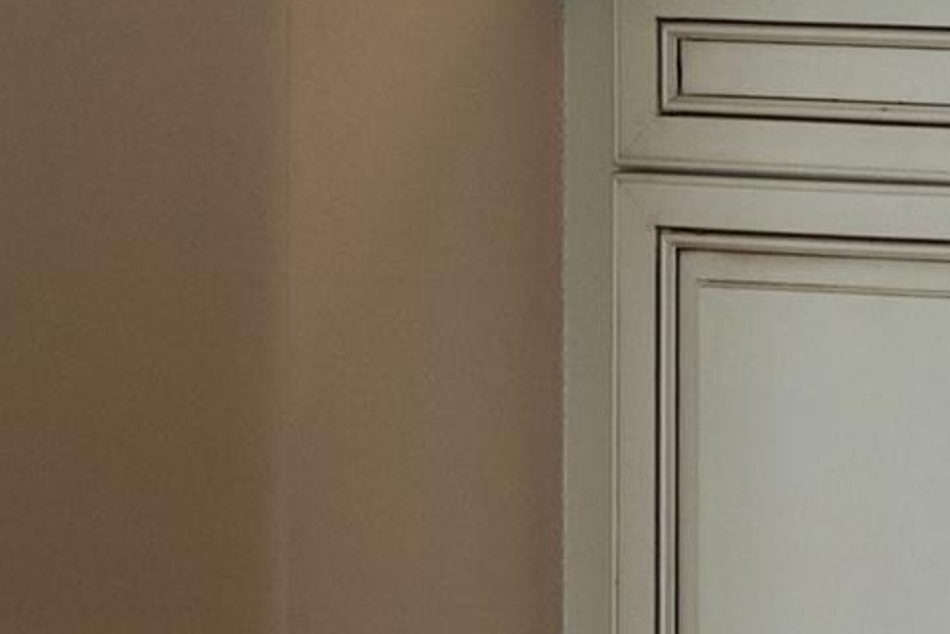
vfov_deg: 7.0
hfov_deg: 10.2
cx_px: 1436
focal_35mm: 196
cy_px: 252
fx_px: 5165
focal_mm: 58.8
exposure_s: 1/320
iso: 1250
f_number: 2.8
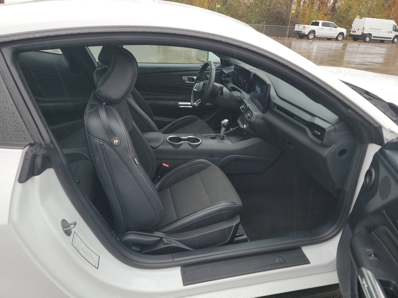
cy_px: 149
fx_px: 276
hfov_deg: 71.6
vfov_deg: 56.8
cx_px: 199
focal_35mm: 24
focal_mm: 6.7
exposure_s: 1/59
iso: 139
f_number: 1.8
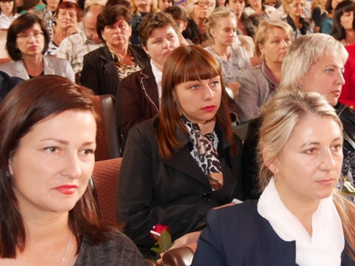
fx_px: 800
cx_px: 283
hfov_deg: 24.6
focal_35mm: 78
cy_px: 129
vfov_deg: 18.9
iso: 800
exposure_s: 1/8
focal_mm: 17
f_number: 3.7
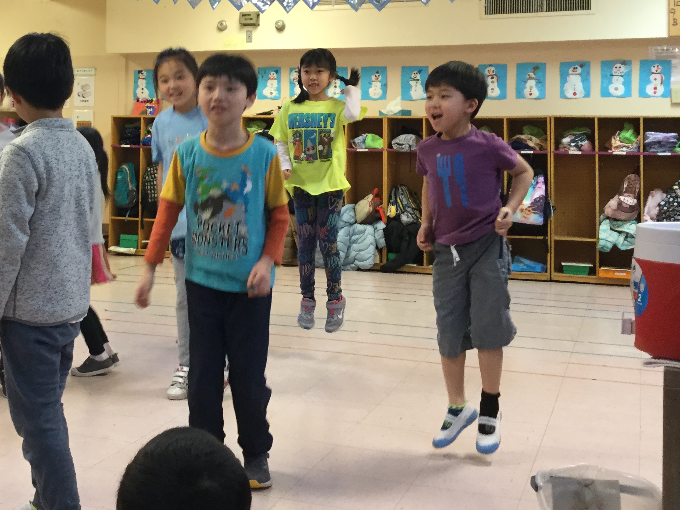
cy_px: 130
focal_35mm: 54
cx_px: 159
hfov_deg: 34.7
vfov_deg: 26.7
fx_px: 1061
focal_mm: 3.3
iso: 80
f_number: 2.4
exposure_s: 1/30
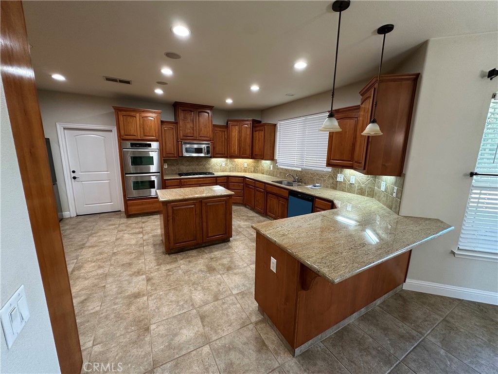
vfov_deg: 85.7
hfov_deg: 102.1
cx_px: 249
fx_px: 201
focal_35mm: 14
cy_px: 187
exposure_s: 1/60
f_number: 2.2
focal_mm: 2.22
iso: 200
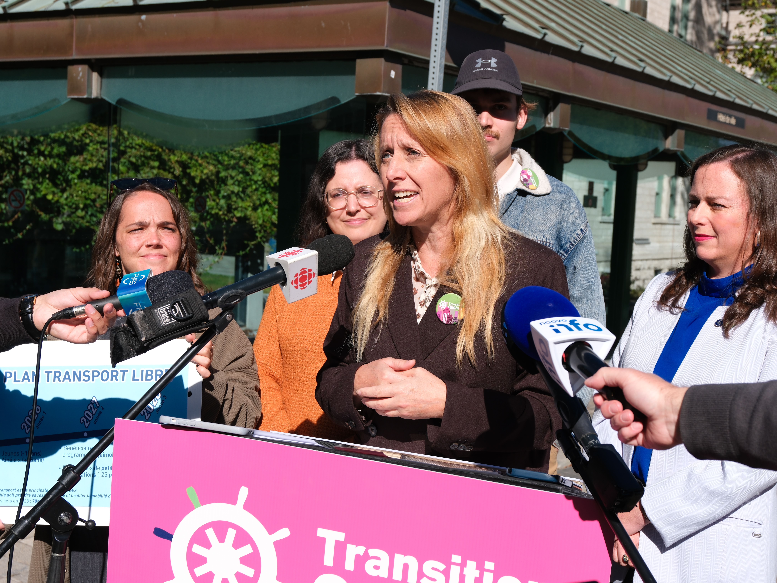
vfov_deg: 29.1
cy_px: 290
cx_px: 417
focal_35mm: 50
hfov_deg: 38.2
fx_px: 1122
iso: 125
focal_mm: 30.5
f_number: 5.6
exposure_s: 1/640
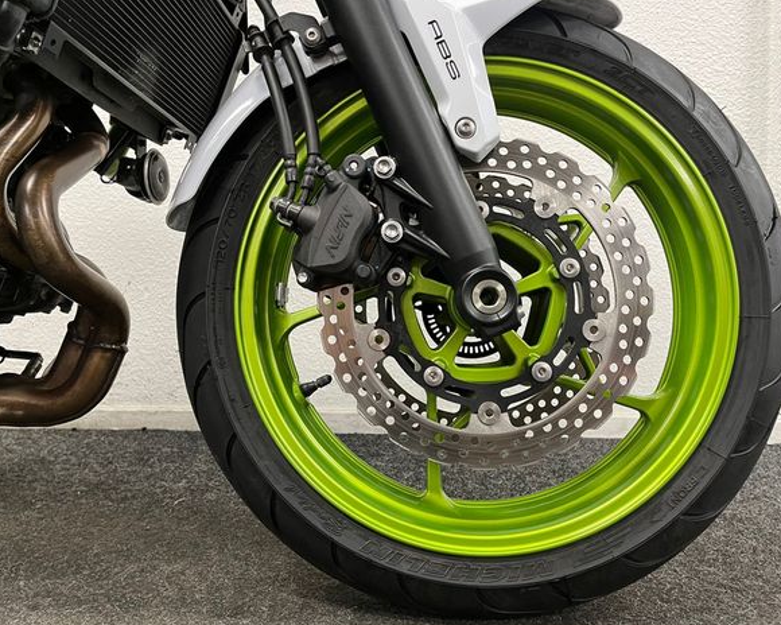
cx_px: 401
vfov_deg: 51.5
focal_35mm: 28
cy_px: 314
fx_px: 647
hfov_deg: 62.2
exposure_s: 1/50
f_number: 1.6
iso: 250
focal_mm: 5.1
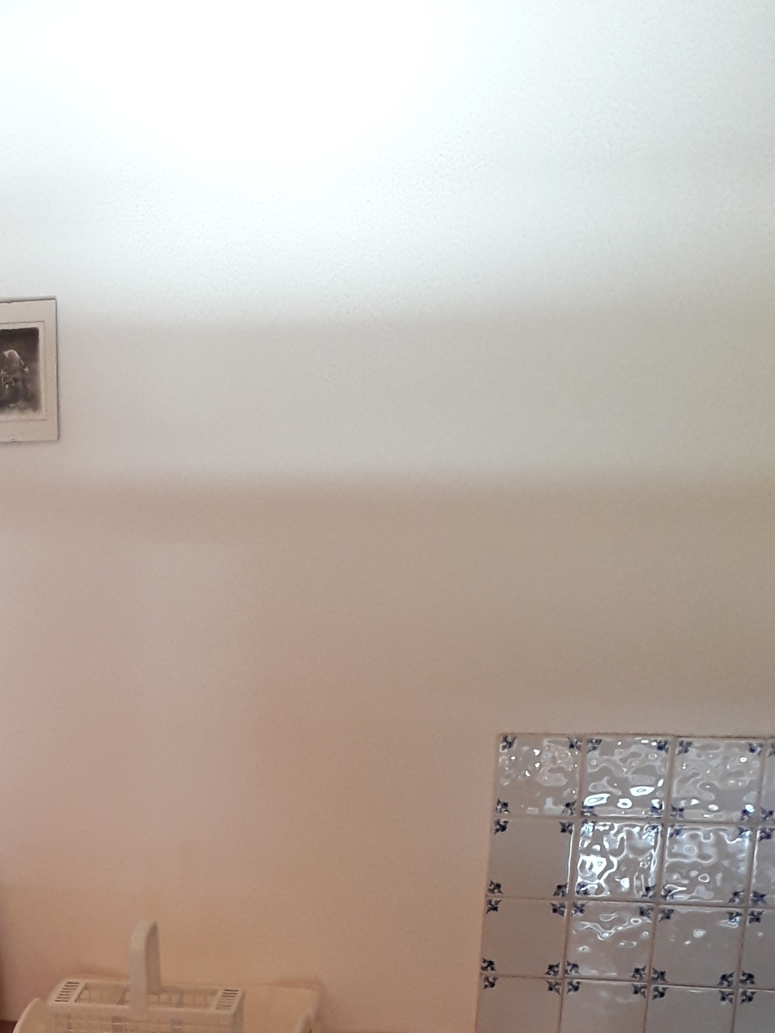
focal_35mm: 59
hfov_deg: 23.9
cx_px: 21
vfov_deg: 29.6
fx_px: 1761
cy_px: 1124
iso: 125
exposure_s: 1/50
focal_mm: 3.6
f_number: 1.9
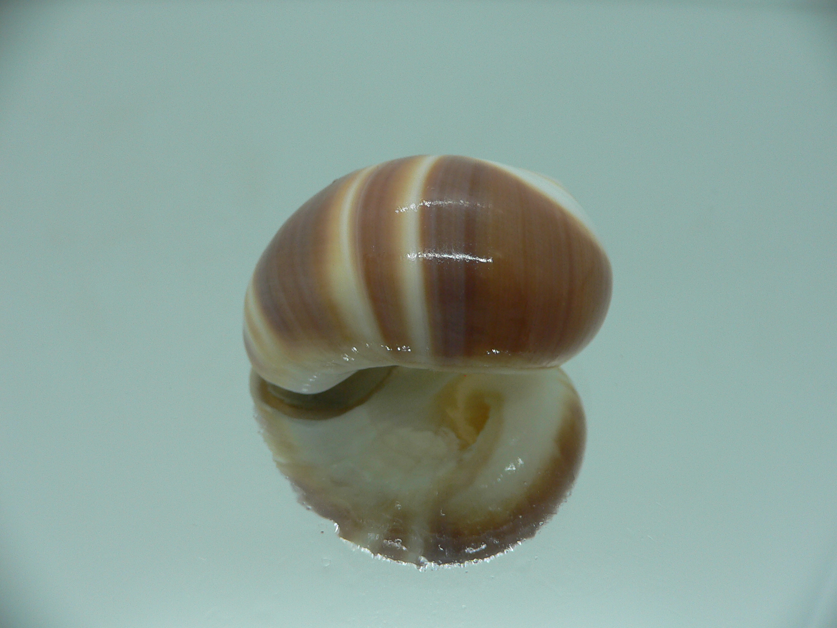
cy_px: 314
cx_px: 418
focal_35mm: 35
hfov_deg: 52.6
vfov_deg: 40.7
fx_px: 846
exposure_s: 1/60
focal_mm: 4.6
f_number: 2.8
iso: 80
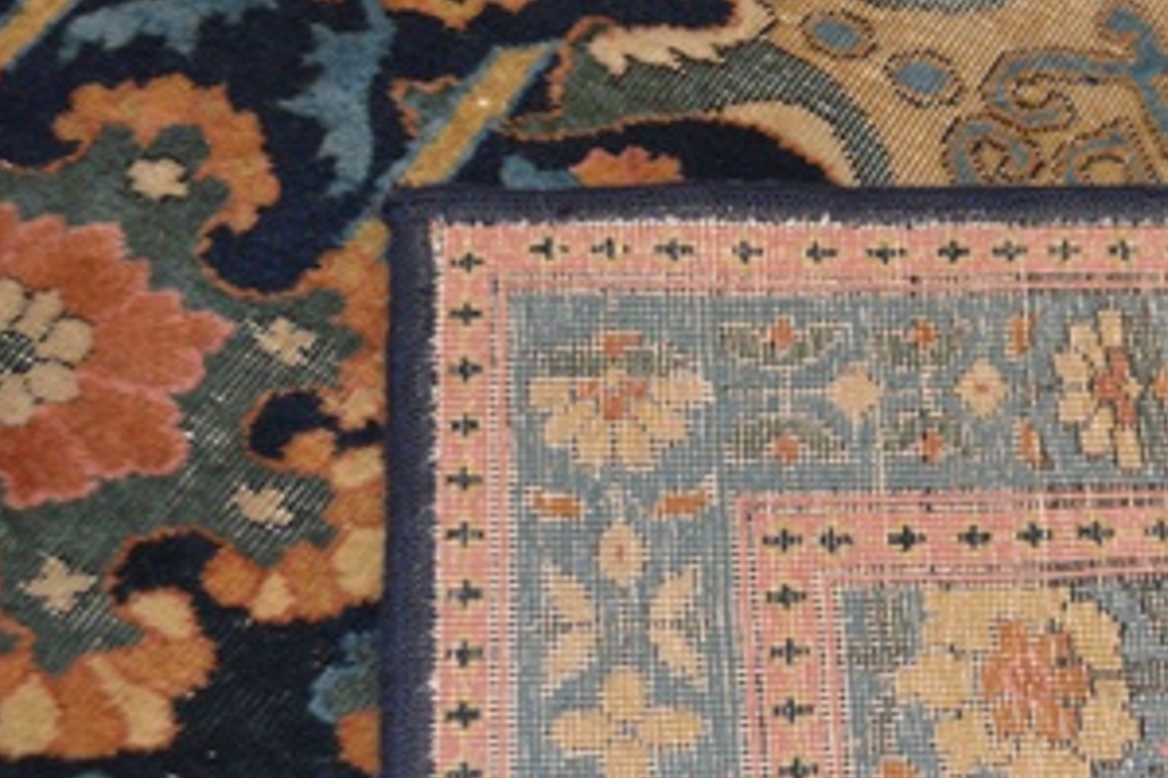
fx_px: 2530
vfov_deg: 17.4
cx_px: 1098
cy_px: 591
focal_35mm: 78
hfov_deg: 25.0
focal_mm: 26
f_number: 4.2
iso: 1250
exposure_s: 1/60
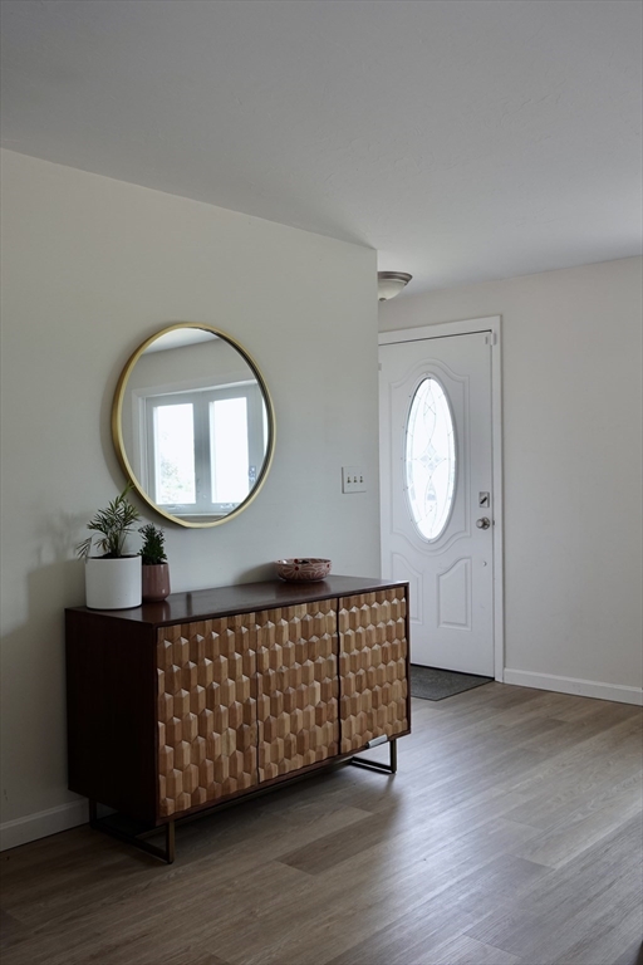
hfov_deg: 38.9
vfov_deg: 55.8
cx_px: 322
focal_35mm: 34
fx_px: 911
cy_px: 482
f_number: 2.8
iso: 125
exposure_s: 1/40
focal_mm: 13.24
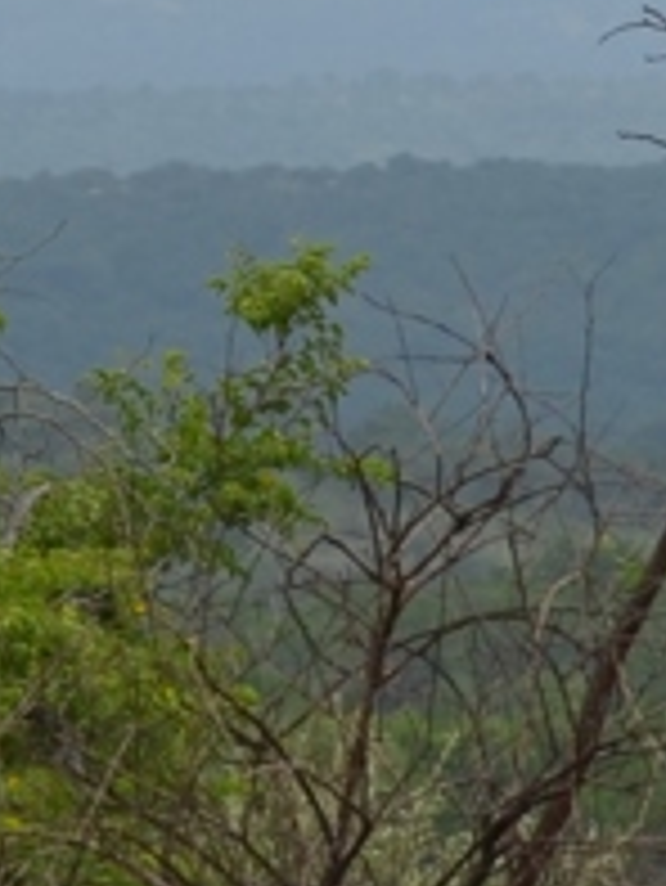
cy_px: 958
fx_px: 22550
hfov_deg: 1.7
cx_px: 1593
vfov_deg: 2.3
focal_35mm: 880
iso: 200
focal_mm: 78
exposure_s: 1/640
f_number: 6.3
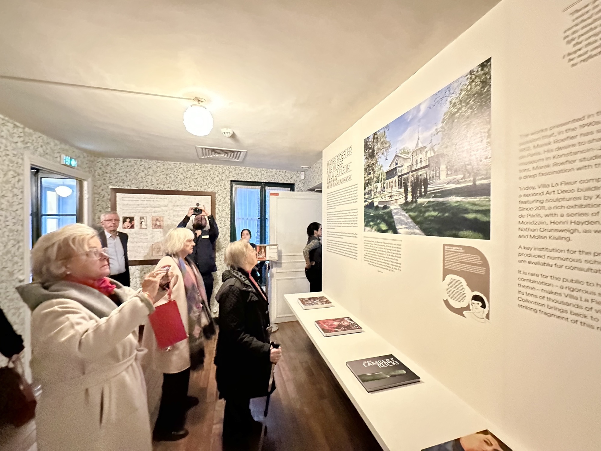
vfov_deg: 85.7
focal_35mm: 14
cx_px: 300
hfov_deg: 102.1
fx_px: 243
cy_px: 226
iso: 1250
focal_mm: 2.22
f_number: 2.2
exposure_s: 1/34
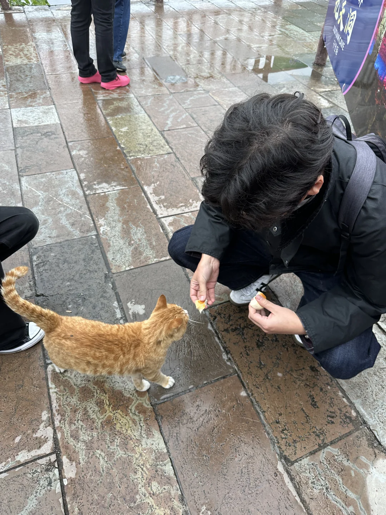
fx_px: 357
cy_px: 258
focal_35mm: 24
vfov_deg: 71.6
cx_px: 193
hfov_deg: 56.8
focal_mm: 6.86
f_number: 1.78
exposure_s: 1/482
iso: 80
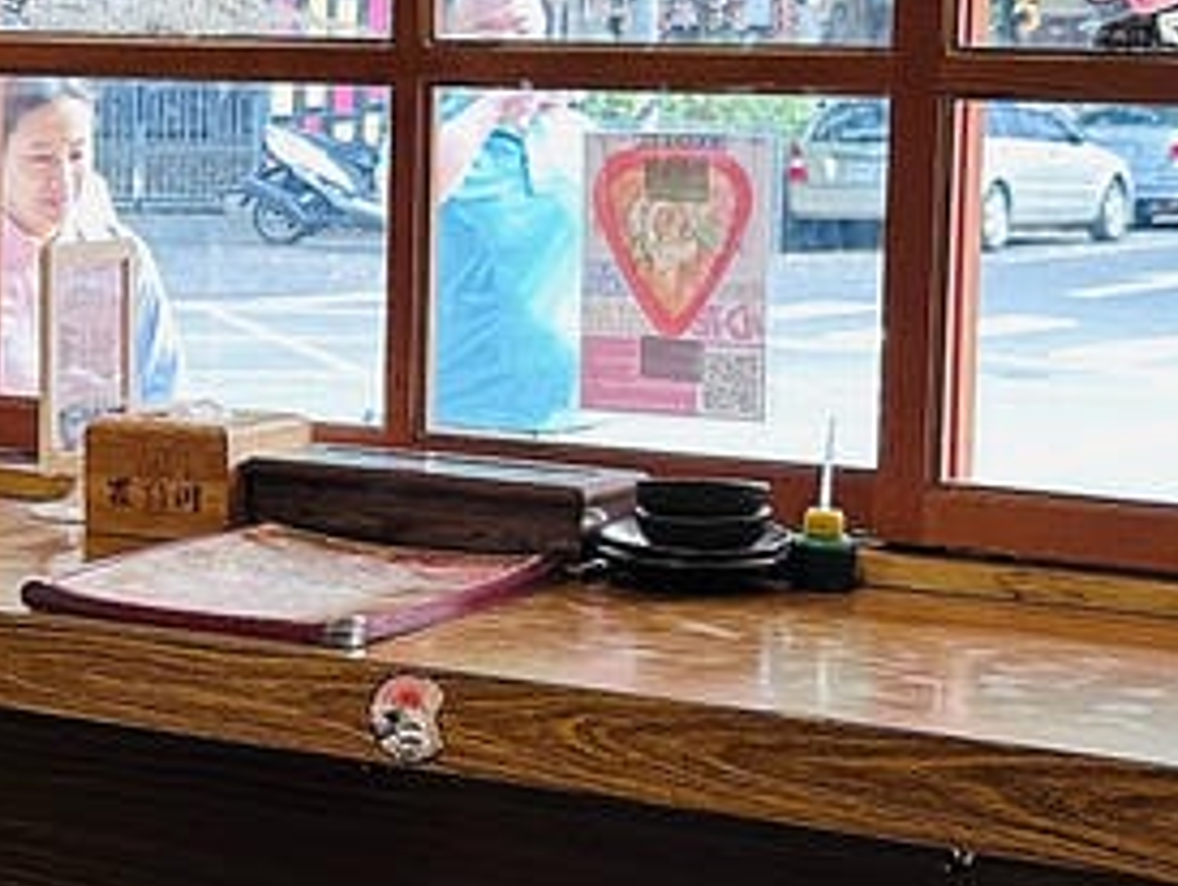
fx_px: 3576
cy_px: 314
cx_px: 86
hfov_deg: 18.4
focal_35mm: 105
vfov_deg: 14.1
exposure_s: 1/60
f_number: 1.78
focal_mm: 6.86
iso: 125
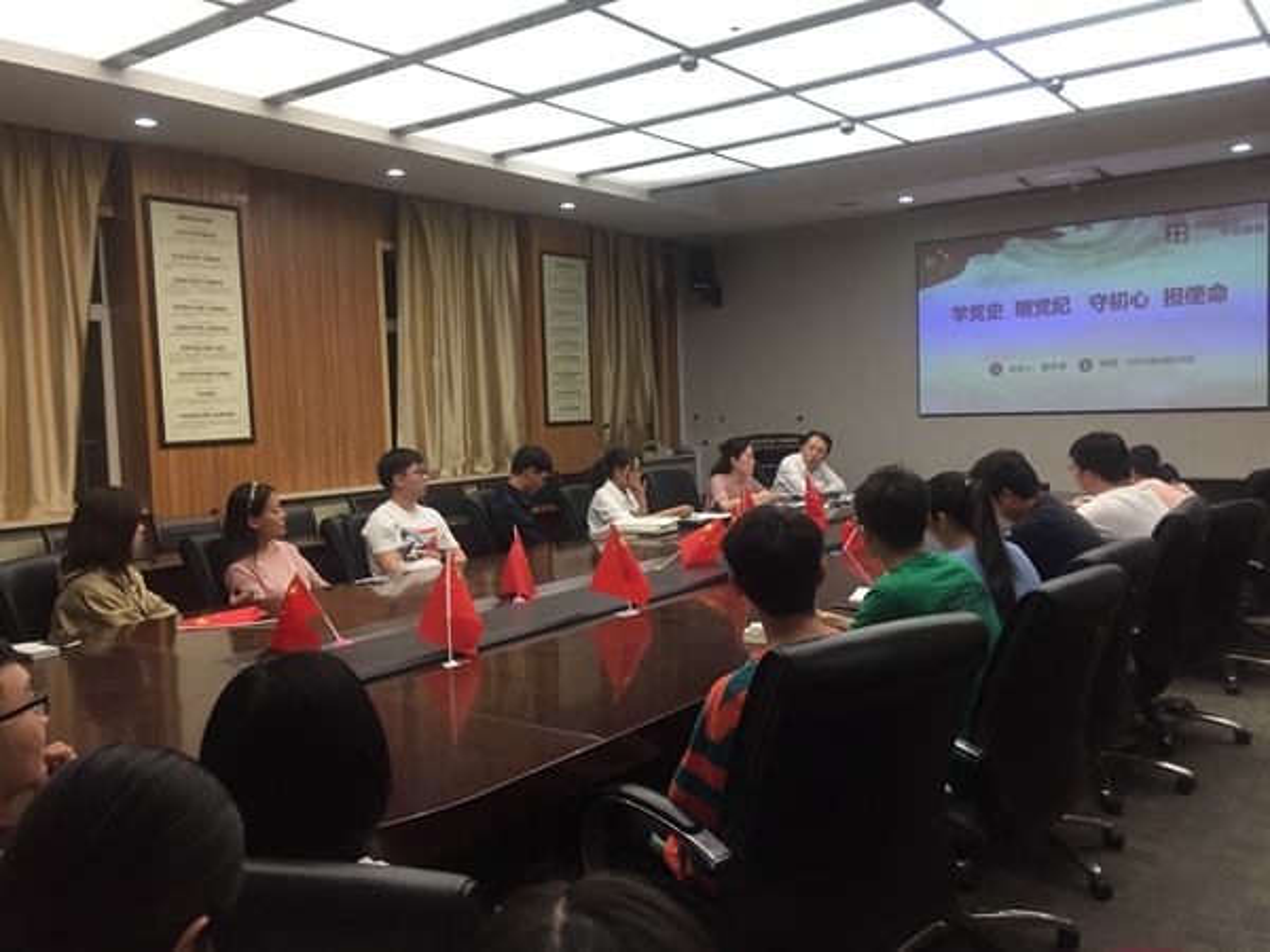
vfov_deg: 48.2
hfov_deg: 61.7
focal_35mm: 29
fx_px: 1064
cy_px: 476
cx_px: 635
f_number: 2.2
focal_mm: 4.15
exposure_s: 1/33
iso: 50
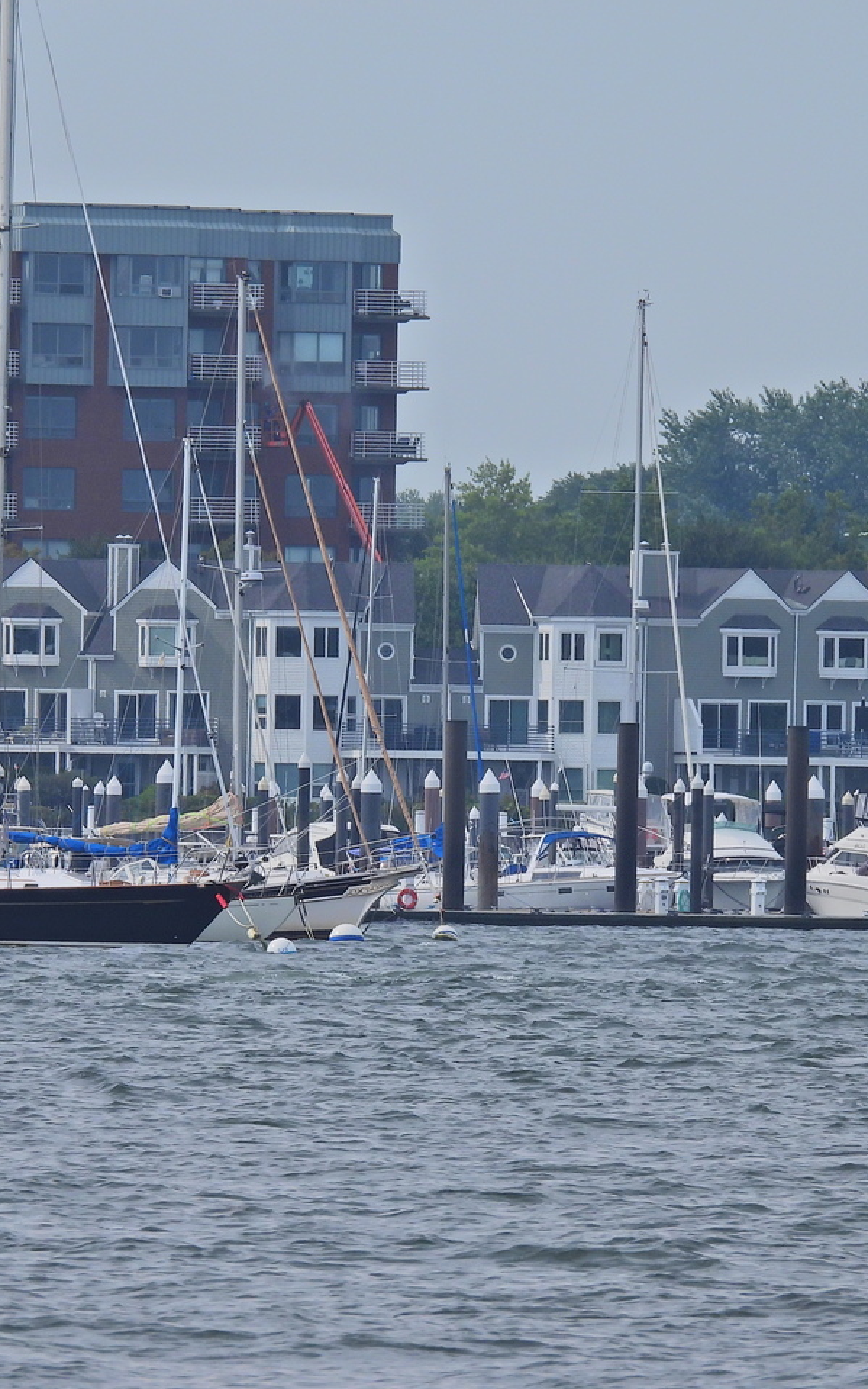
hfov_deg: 1.5
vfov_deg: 2.5
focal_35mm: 850
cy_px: 694
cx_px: 139
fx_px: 32162
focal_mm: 107
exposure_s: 1/800
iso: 100
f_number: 5
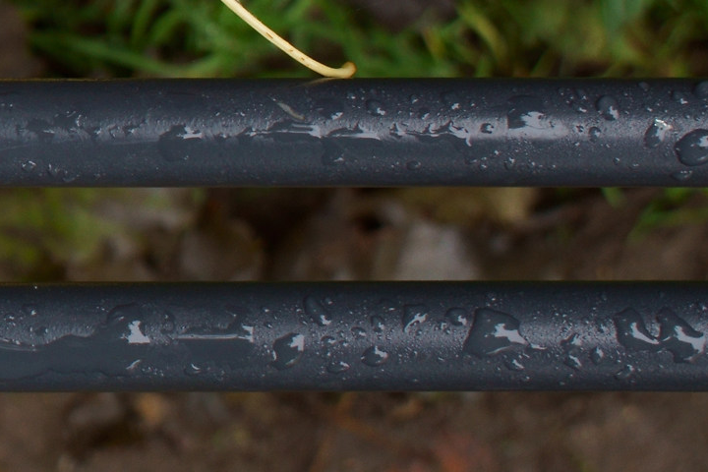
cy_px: -134
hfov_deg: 15.3
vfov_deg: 11.2
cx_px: -466
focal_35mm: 120
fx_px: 2360
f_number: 5.6
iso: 250
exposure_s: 1/40
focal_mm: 24
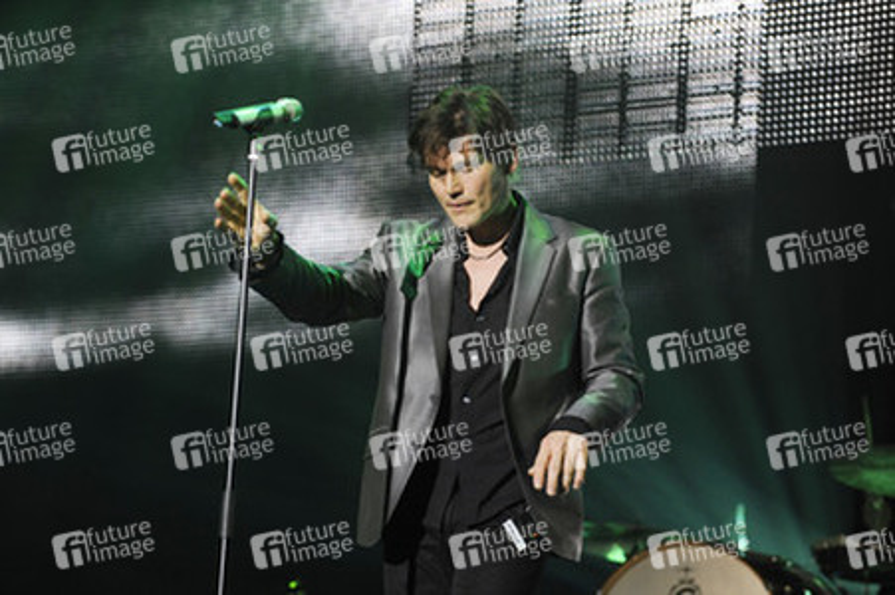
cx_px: 448
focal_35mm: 155
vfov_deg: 8.8
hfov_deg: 13.3
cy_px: 298
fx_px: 3851
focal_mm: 155
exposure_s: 1/160
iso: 2000
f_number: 4
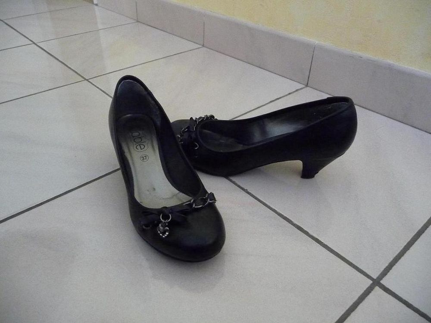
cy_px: 162
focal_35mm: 28
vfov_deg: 49.7
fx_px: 349
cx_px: 216
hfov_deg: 63.4
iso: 800
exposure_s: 1/15
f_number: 3.3
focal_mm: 4.7
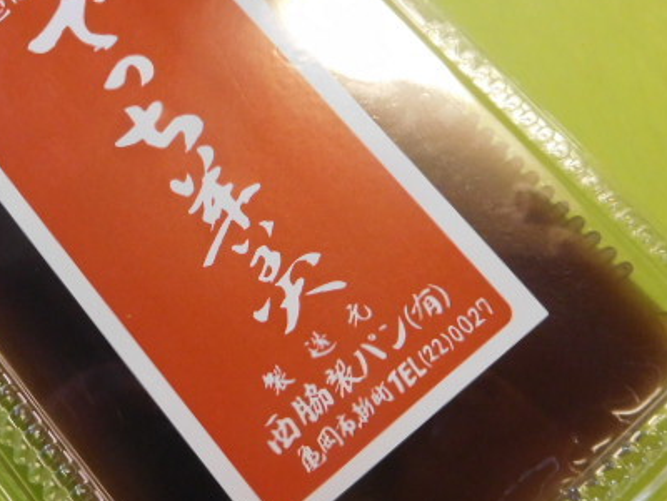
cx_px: 222
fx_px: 771
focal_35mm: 40
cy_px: 271
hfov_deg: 46.1
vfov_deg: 35.9
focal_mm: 4.5
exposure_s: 1/30
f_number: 3.4
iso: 360
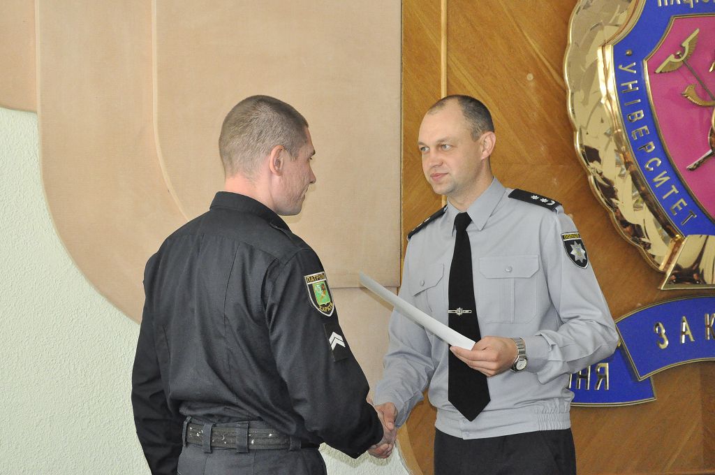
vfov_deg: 18.9
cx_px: 358
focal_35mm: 72
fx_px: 1428
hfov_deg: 28.1
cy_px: 238
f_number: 7.1
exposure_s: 1/200
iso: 3200
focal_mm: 48
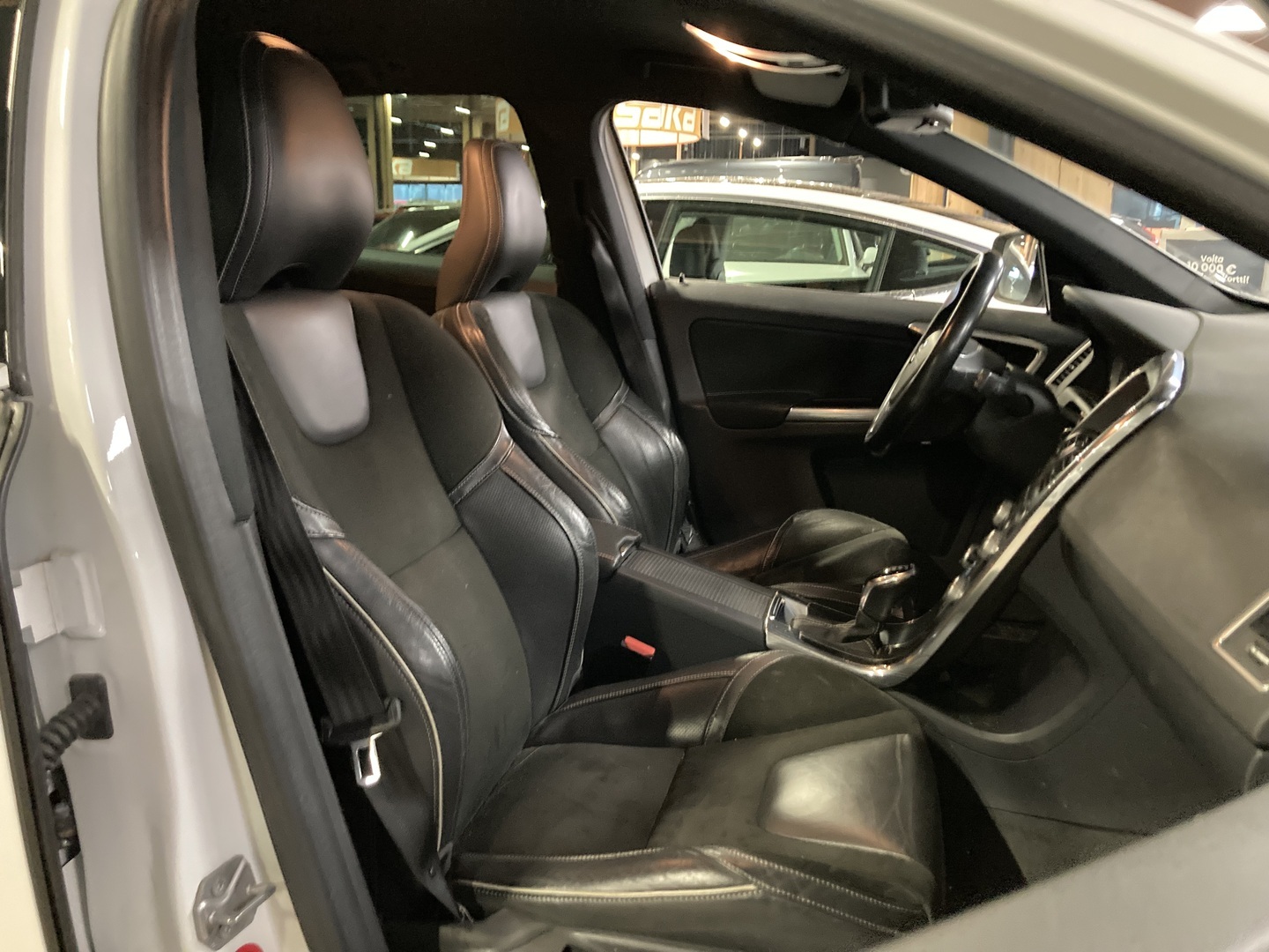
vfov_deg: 49.7
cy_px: 476
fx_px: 1026
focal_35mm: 28
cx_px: 634
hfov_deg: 63.4
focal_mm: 3.99
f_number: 1.8
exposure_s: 1/20
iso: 640
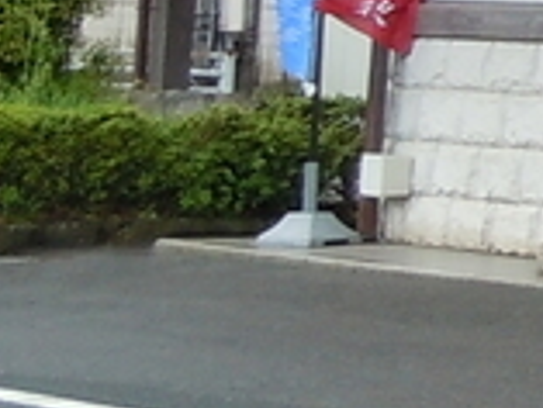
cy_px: -360
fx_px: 3956
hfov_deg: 6.6
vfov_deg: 5.8
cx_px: 2009
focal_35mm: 252
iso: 125
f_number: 4
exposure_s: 1/125
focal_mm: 5.9
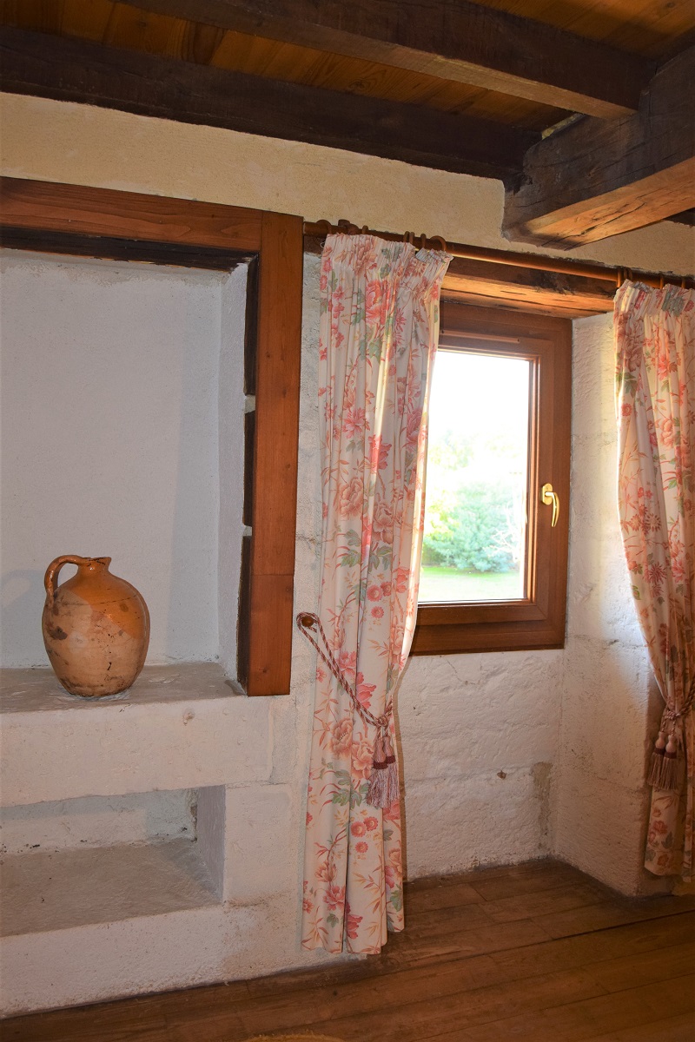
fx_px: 782
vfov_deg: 67.4
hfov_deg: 47.9
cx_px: 348
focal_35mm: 27
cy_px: 521
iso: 800
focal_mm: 18
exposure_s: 1/80
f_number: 4.5
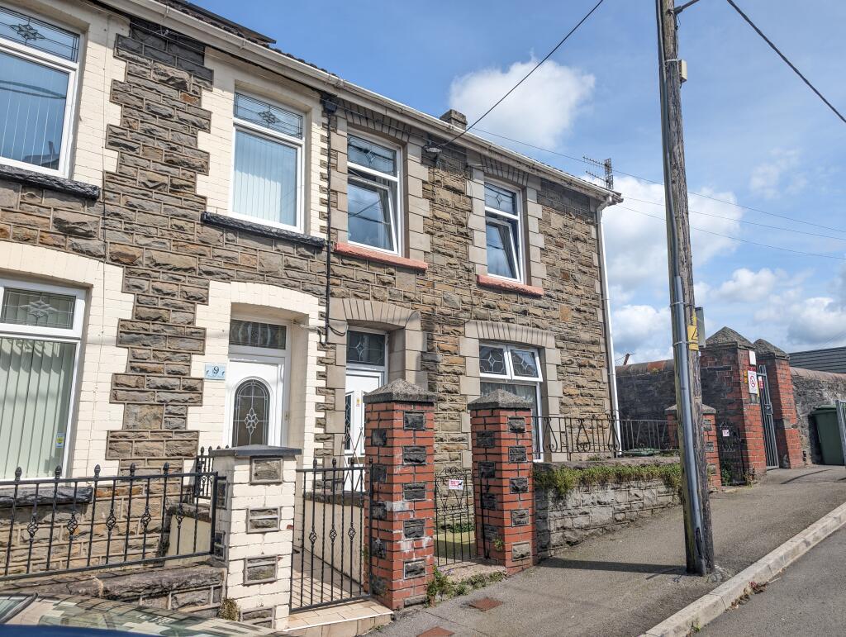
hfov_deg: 71.5
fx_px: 587
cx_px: 423
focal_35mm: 24
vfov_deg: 56.9
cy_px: 318
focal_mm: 6.9
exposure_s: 1/904
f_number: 1.68
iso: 21
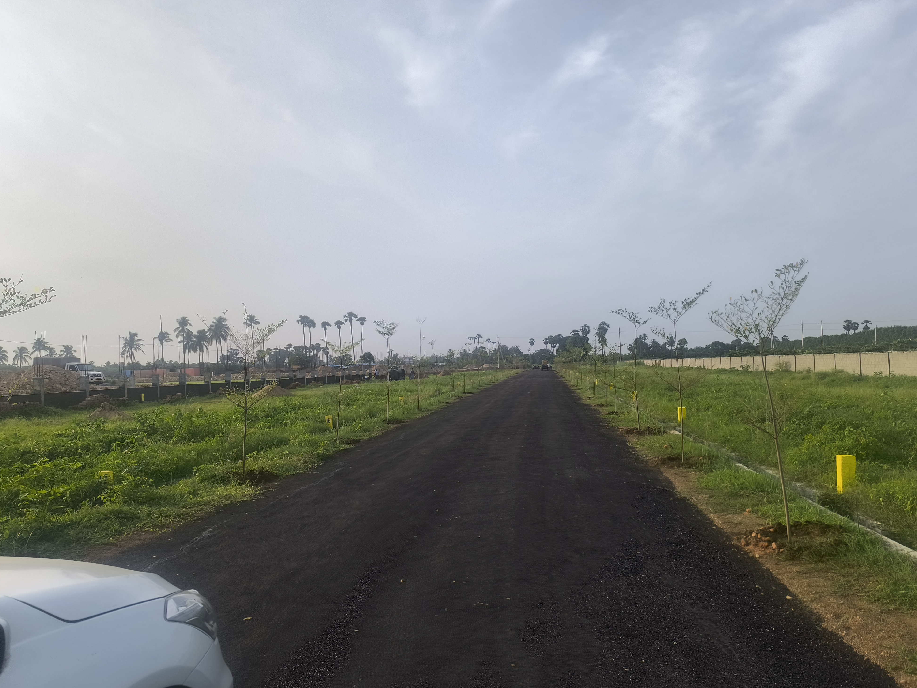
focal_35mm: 24
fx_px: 636
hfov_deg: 71.6
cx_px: 472
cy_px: 358
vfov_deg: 56.8
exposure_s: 1/836
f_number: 1.65
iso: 50
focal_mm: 6.14
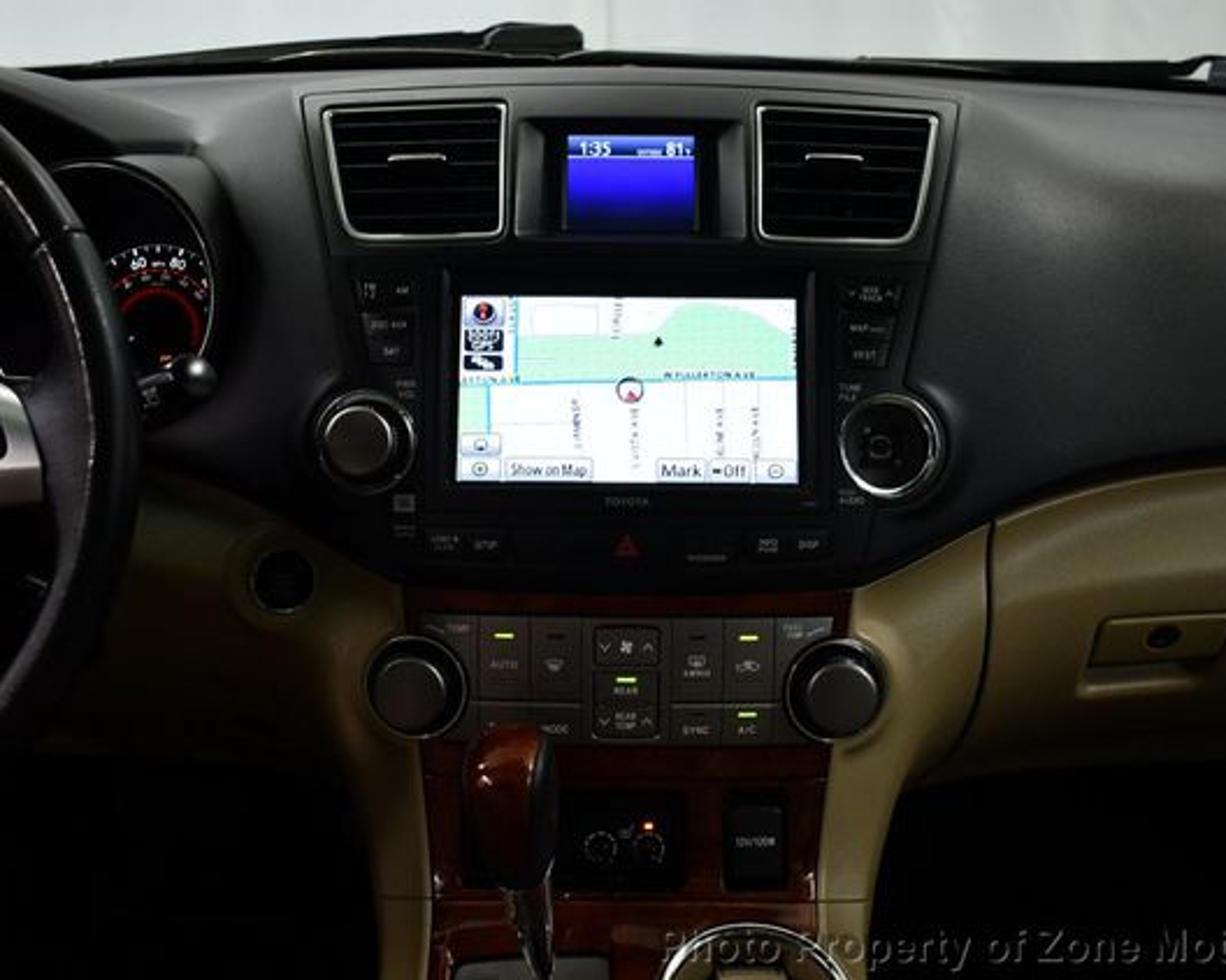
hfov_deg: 44.8
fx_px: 1487
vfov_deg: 36.5
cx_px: 629
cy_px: 492
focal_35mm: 41
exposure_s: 1/125
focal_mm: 18
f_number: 3.5
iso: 1000
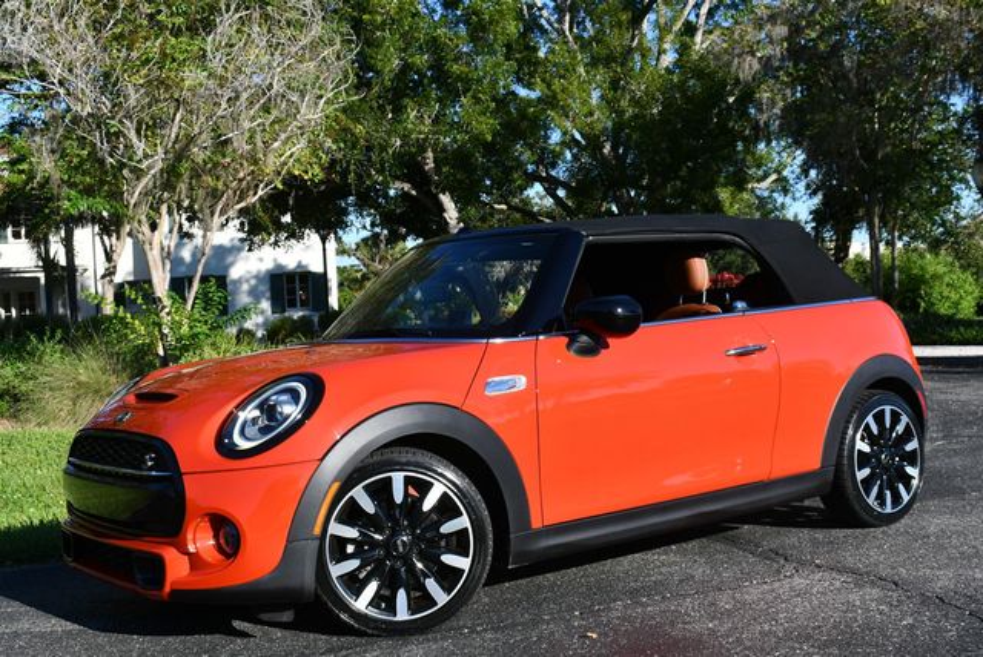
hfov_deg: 41.1
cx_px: 492
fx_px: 1312
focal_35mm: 48
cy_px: 328
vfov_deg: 28.1
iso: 110
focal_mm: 24
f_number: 8
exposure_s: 1/250
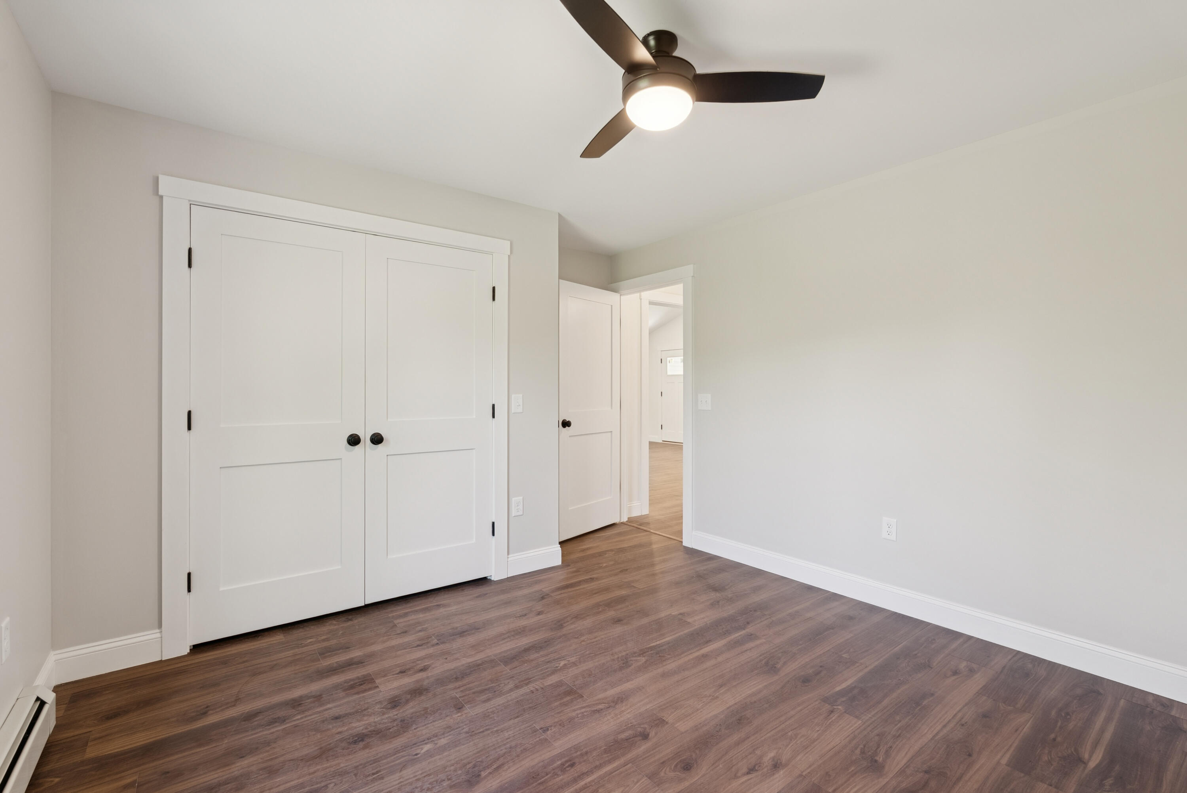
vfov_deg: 73.8
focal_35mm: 16
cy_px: 396
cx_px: 594
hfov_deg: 96.7
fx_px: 528
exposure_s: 1/10
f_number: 7.1
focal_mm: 16
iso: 320
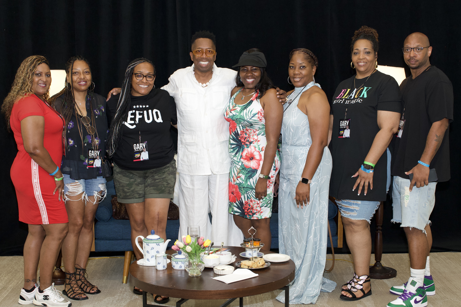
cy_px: 154
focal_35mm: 52
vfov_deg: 26.0
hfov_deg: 38.2
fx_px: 666
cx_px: 230
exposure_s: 1/250
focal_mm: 35
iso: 2000
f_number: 4.5
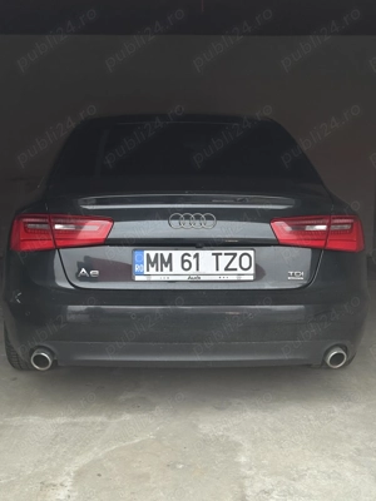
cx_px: 188
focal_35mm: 52
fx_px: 753
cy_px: 250
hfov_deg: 28.0
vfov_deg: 36.8
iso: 160
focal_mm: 5.96
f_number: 1.6
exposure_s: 1/40
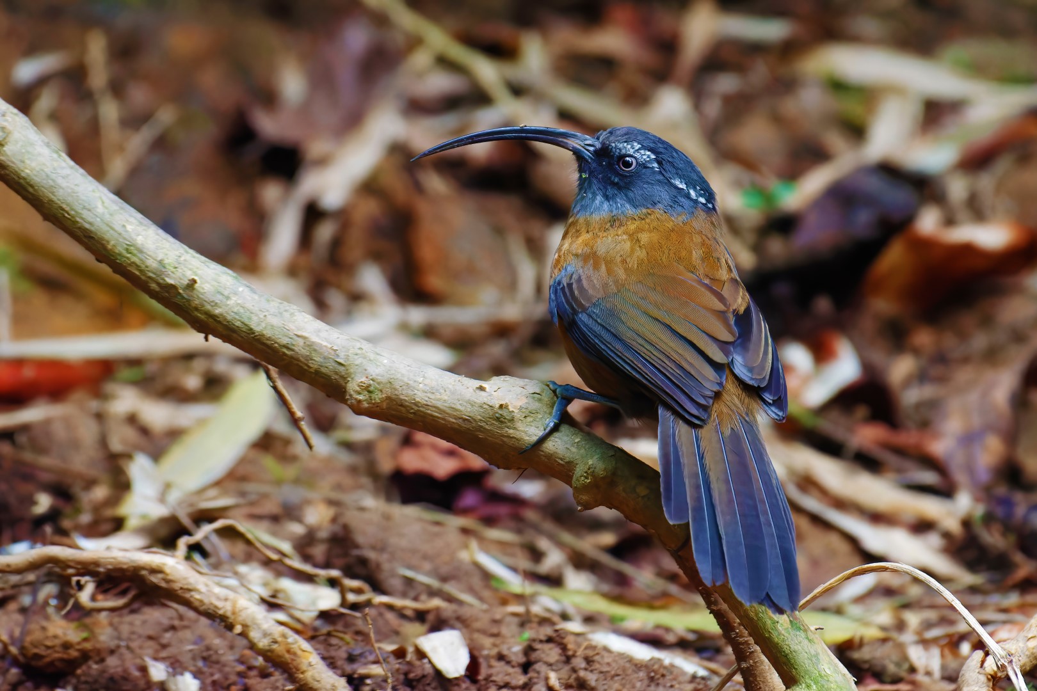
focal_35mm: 750
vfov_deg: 1.8
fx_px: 21602
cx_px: 518
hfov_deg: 2.7
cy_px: 346
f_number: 6.3
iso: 3200
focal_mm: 500
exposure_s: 1/200
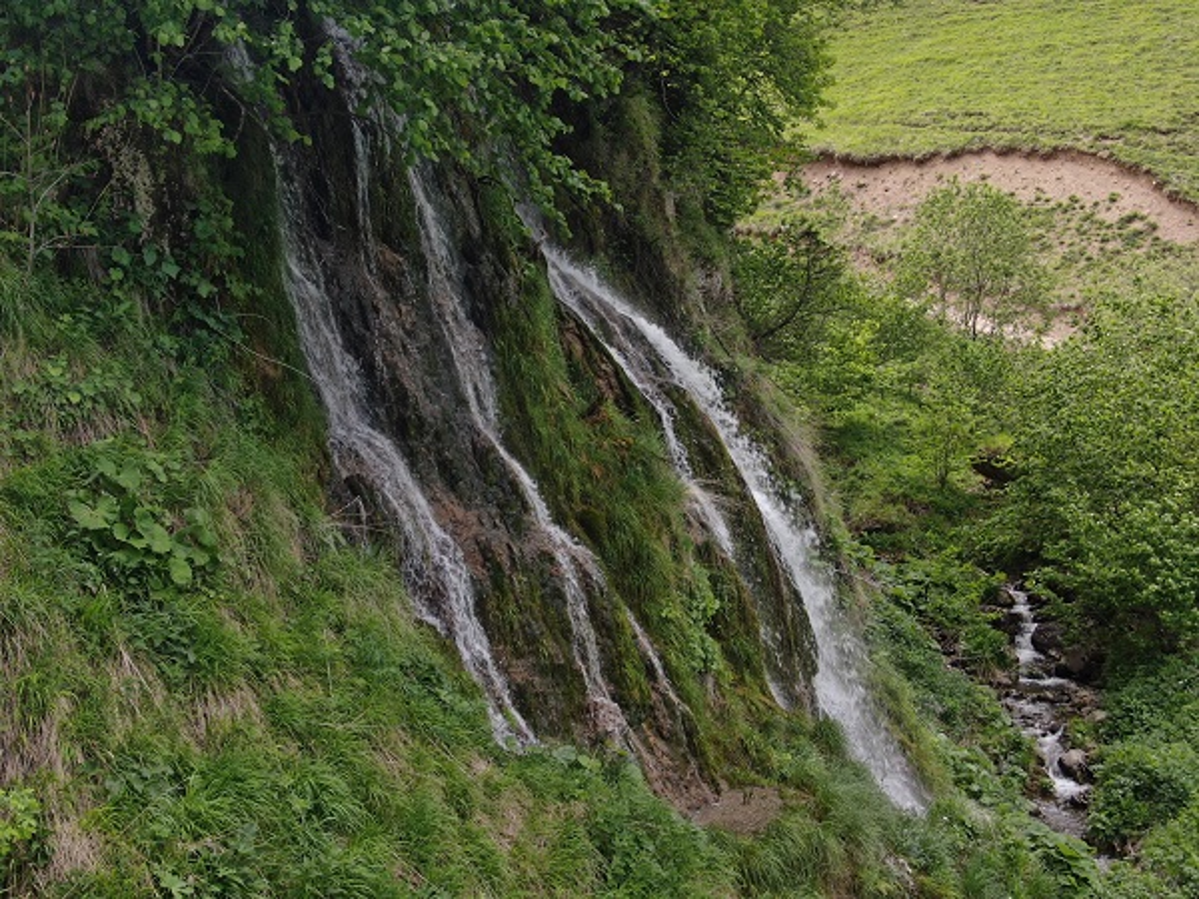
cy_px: 450
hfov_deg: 39.7
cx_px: 600
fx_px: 1663
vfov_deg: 30.3
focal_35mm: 48
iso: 100
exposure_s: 1/160
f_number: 3.8
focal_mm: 8.6
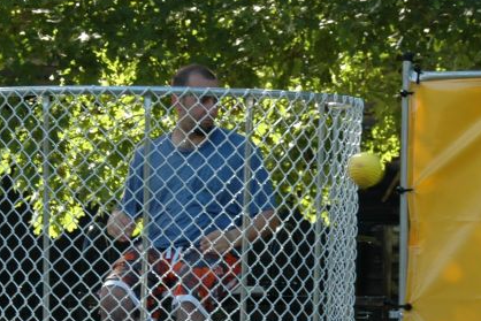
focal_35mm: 275
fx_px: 3678
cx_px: 181
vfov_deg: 5.0
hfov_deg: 7.5
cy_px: 337
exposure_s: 1/160
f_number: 6.3
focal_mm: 75
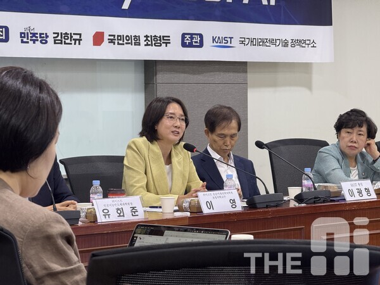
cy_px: 142
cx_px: 190
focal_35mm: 120
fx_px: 1317
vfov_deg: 12.3
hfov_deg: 16.4
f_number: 2.8
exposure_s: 1/60
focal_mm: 15.66
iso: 250
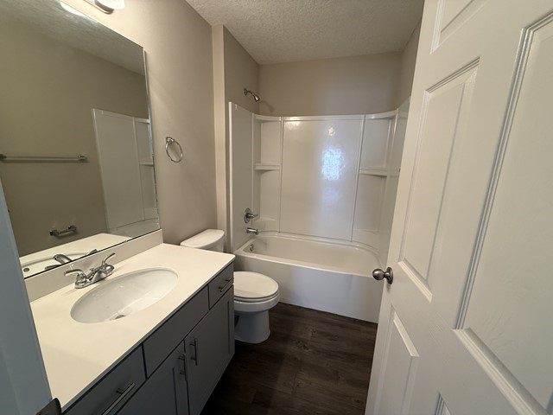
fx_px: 224
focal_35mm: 14
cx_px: 276
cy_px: 208
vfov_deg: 85.7
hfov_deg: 102.1
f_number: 2.2
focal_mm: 2.22
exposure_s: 1/60
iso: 200
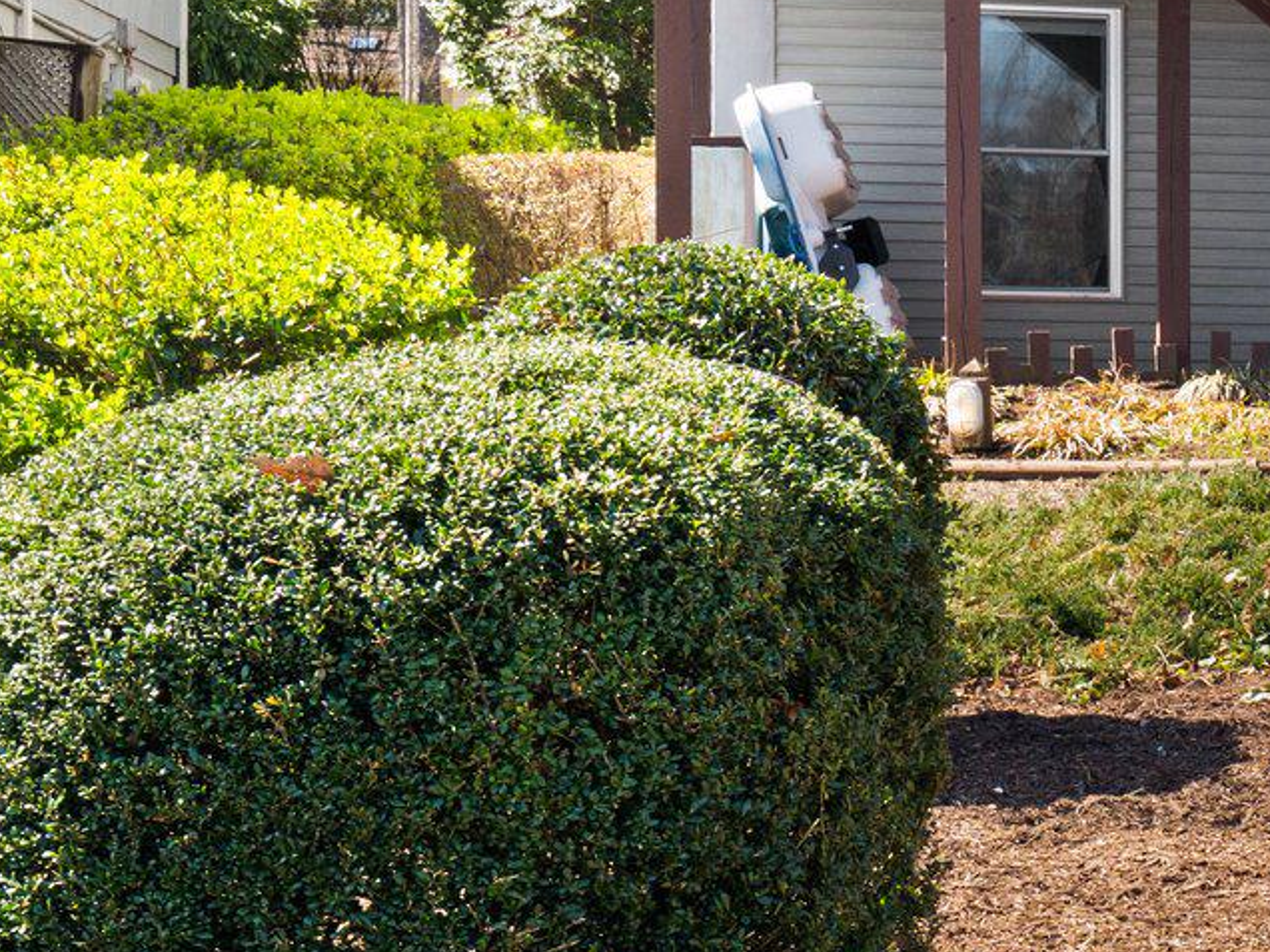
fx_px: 3632
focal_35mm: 99
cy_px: -252
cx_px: 2027
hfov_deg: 17.4
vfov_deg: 14.4
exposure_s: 1/125
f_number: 13
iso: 250
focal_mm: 32
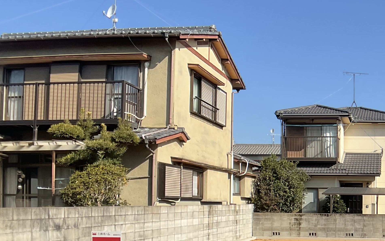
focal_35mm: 65
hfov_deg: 29.4
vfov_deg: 19.7
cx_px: 388
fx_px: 682
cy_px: 209
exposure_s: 1/1848
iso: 16
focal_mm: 3
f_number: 1.8
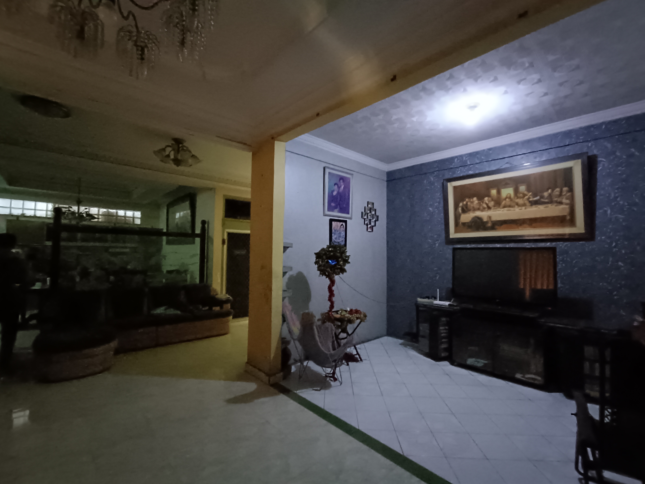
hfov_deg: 94.5
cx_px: 322
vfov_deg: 78.1
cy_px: 242
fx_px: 298
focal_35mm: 16
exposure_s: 1/20
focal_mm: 1.66
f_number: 2.2
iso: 2628
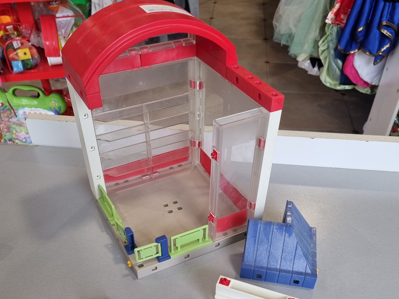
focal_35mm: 35
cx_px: 201
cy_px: 252
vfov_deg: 38.6
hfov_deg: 52.6
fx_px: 403
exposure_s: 1/100
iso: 100
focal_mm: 5.4
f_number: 1.8
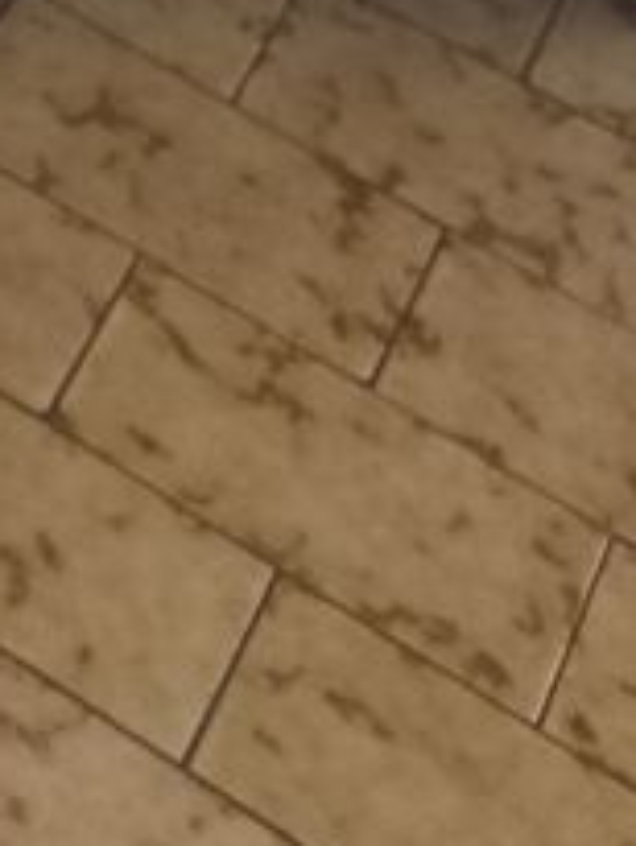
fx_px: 2986
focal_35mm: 122
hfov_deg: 10.8
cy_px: -640
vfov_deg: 14.4
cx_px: -748
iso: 800
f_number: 2
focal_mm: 4.6
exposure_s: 1/17.1
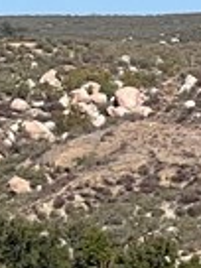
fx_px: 3732
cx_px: 254
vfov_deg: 4.1
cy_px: 512
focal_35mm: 482
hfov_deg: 3.1
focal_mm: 7.5
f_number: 2.2
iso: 20
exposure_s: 1/1357
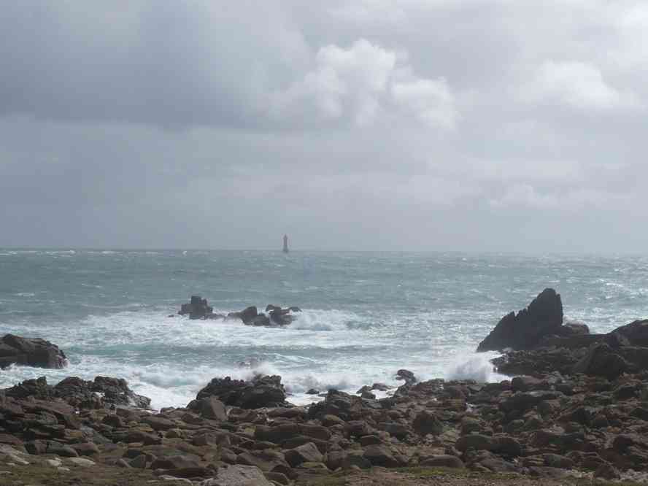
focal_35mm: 68
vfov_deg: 21.6
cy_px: 243
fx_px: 1273
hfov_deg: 28.6
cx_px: 324
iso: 100
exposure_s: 1/500
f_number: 9
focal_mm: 7.5
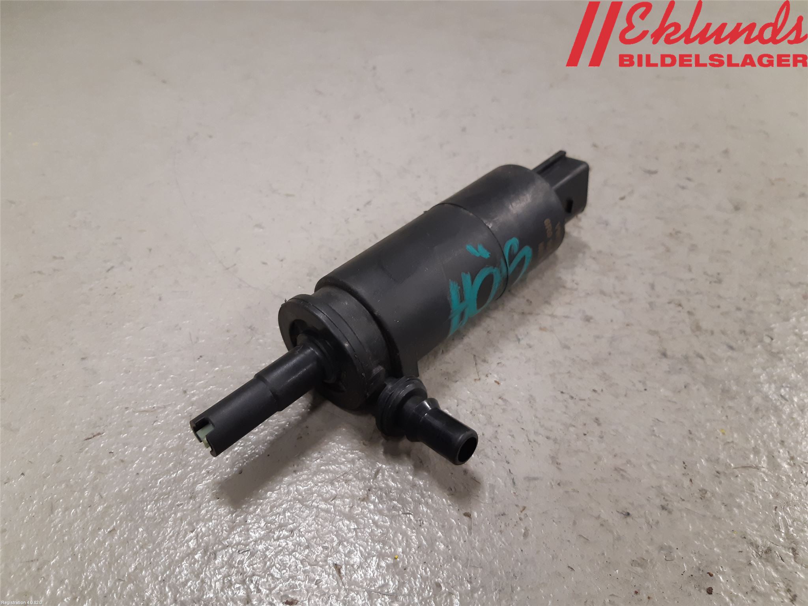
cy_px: 303
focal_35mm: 26
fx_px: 607
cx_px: 404
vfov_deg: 53.1
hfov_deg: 67.3
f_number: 1.7
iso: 160
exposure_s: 1/50
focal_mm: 3.93
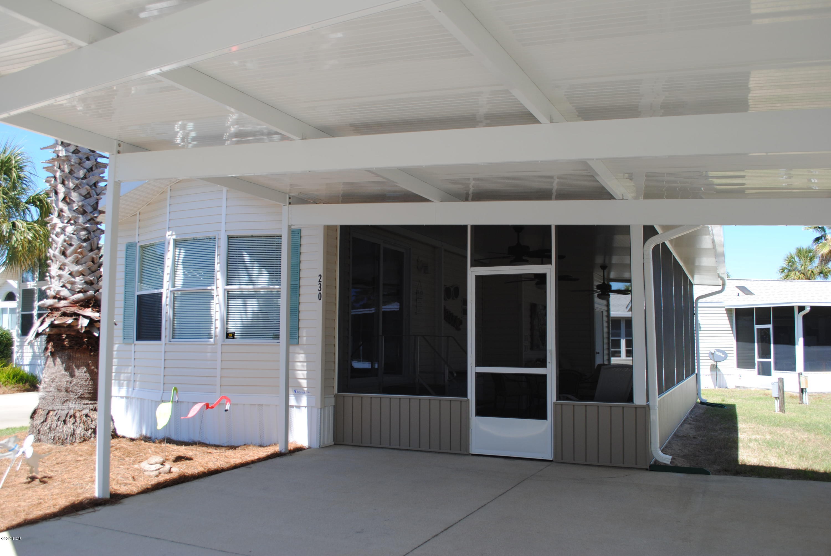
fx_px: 693
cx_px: 416
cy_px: 278
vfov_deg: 43.7
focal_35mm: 30
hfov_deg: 61.9
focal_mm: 20
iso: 100
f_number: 7.1
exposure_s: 1/200
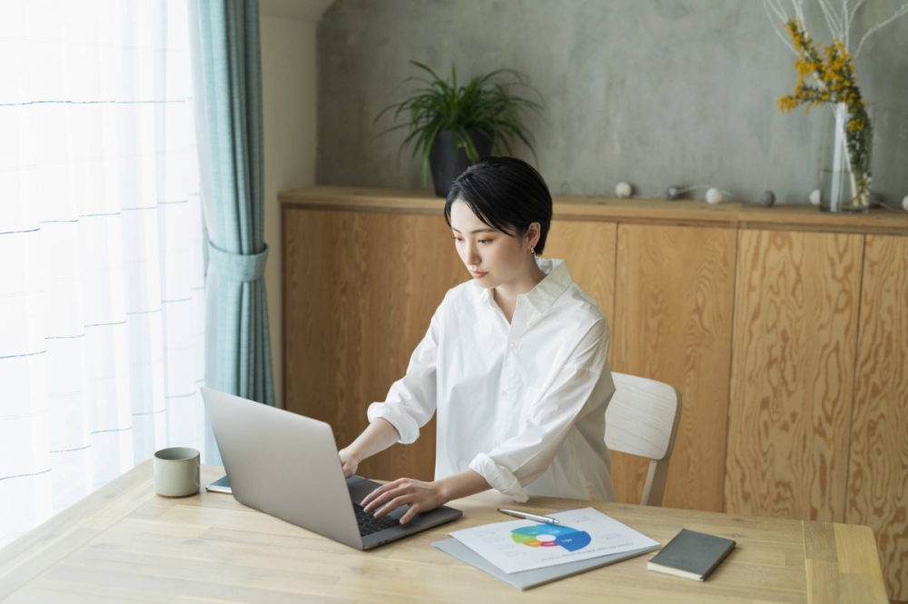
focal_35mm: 50
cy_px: 302
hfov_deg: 39.6
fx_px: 1260
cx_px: 454
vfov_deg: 26.9
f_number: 2.8
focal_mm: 50
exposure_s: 1/200
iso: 320
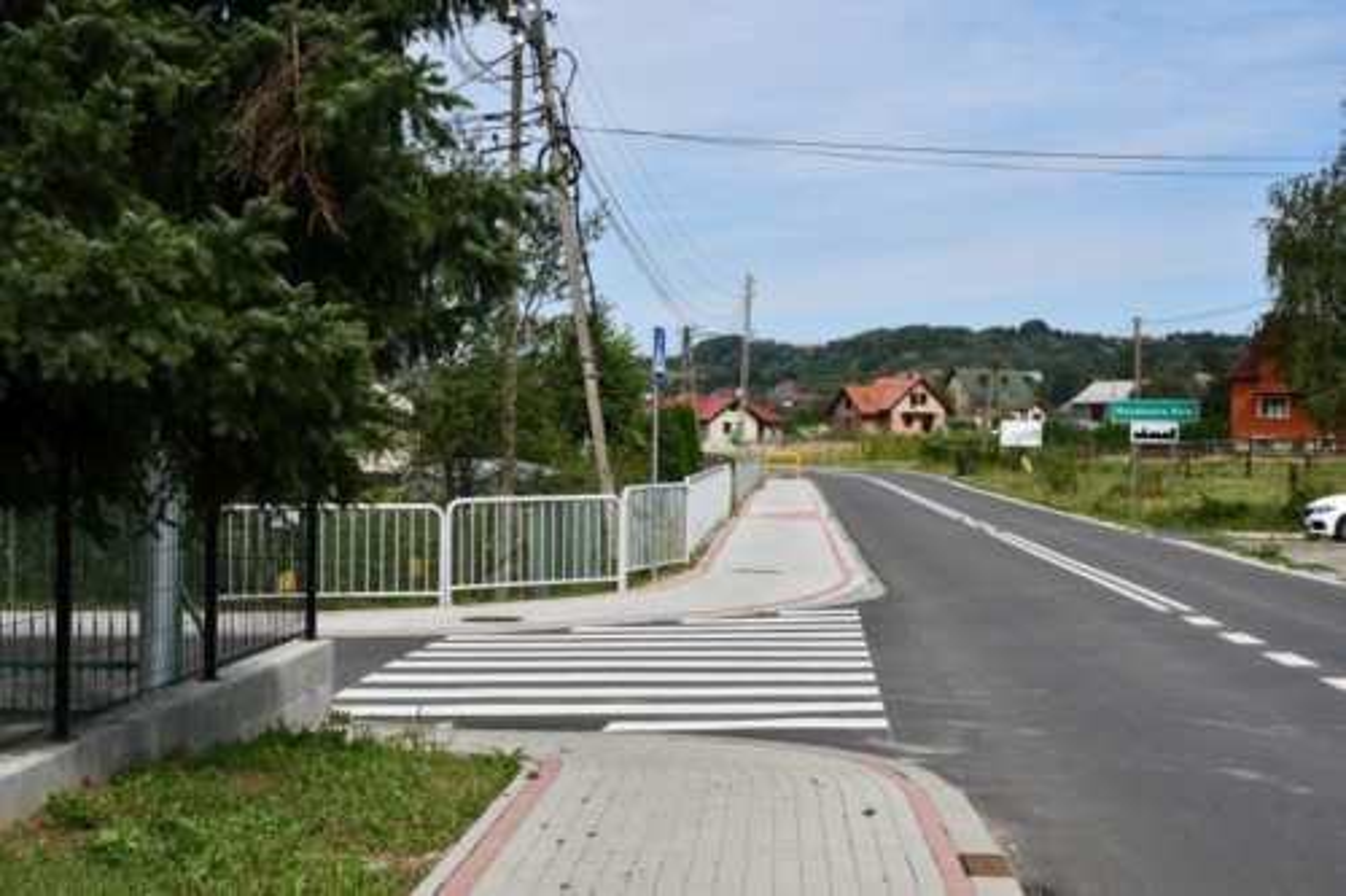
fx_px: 2504
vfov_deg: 20.3
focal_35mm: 67
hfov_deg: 30.1
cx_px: 673
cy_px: 448
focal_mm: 45
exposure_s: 1/320
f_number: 9
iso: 100
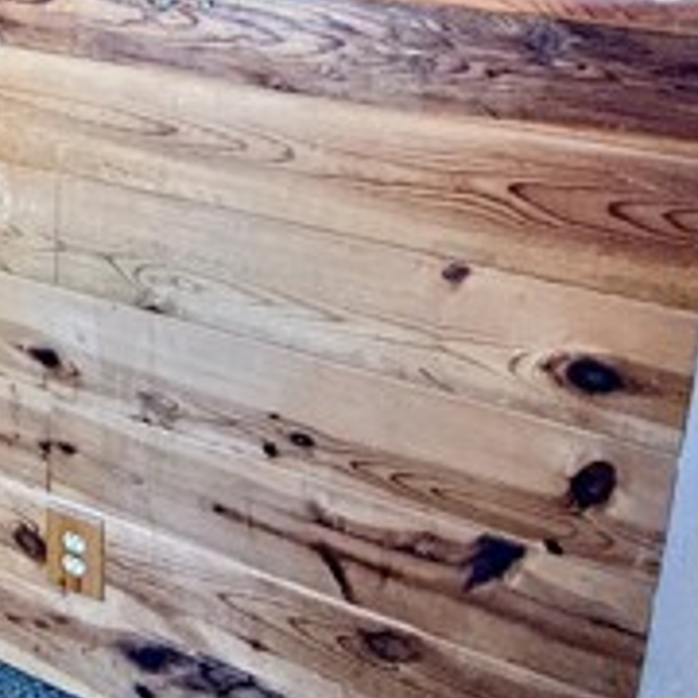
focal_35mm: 44
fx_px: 1004
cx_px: -23
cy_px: -89
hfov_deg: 34.4
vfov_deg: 33.0
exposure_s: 1/99
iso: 200
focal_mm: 2.22
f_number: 2.2
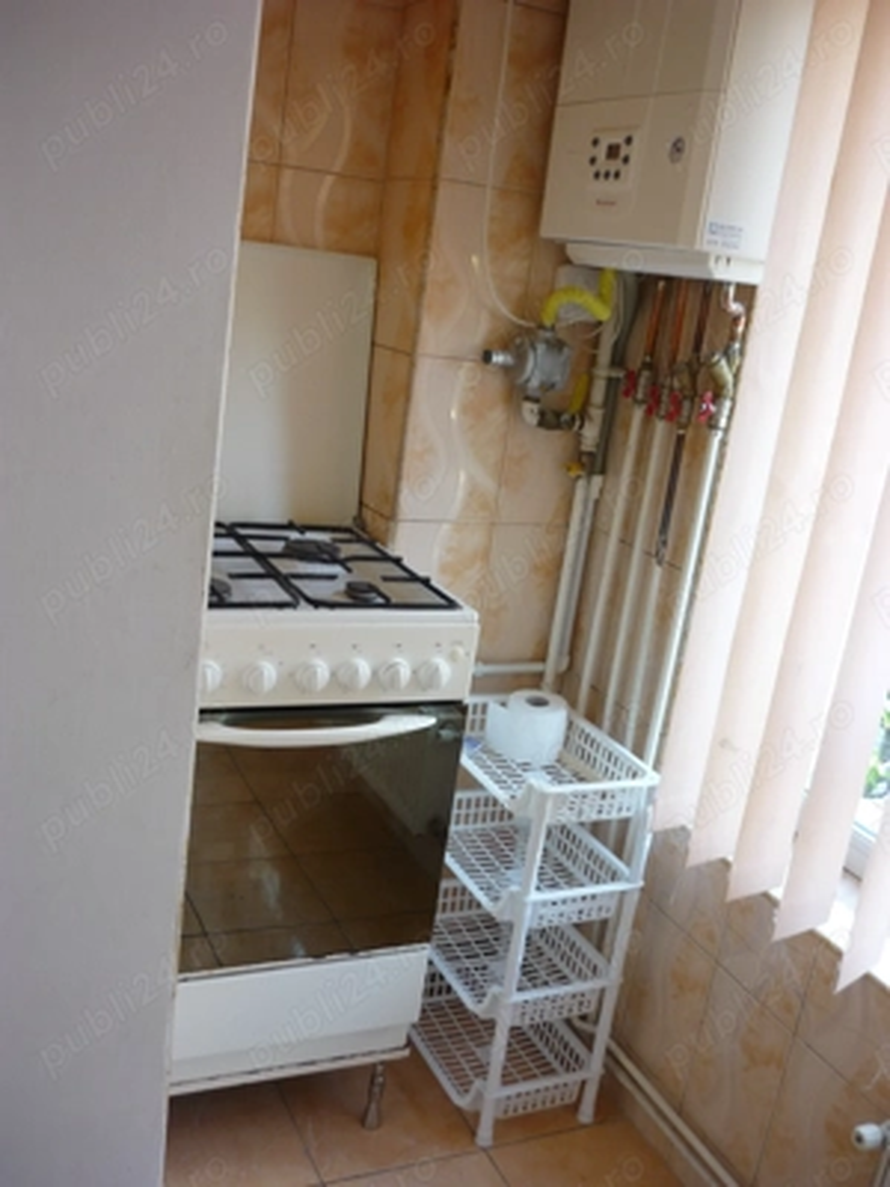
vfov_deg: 55.4
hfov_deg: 42.9
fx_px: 1131
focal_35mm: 33
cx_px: 445
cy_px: 594
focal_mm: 5.5
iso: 100
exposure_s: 1/30
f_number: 2.8
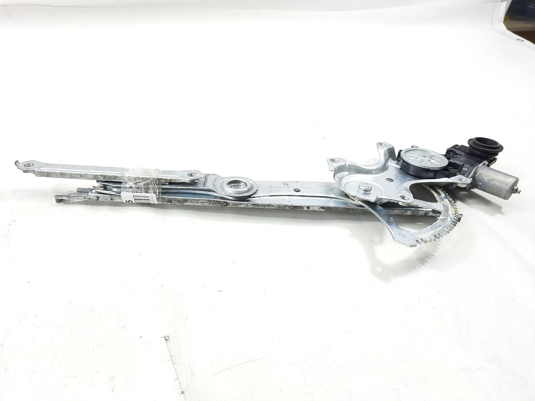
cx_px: 268
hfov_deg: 69.4
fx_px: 386
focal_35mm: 25
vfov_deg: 54.9
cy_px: 200
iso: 64
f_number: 2
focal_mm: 4.6
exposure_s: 1/50
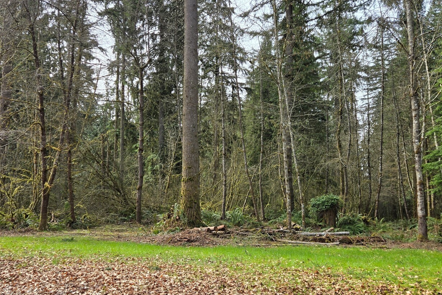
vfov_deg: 42.3
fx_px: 381
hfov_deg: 60.3
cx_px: 218
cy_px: 163
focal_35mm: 31
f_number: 1.8
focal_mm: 5.4
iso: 25
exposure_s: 1/818
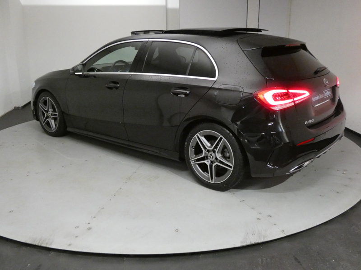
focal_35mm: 33
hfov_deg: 55.4
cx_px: 180
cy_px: 135
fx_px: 344
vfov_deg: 42.9
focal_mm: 6
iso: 1250
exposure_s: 1/80
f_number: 3.4
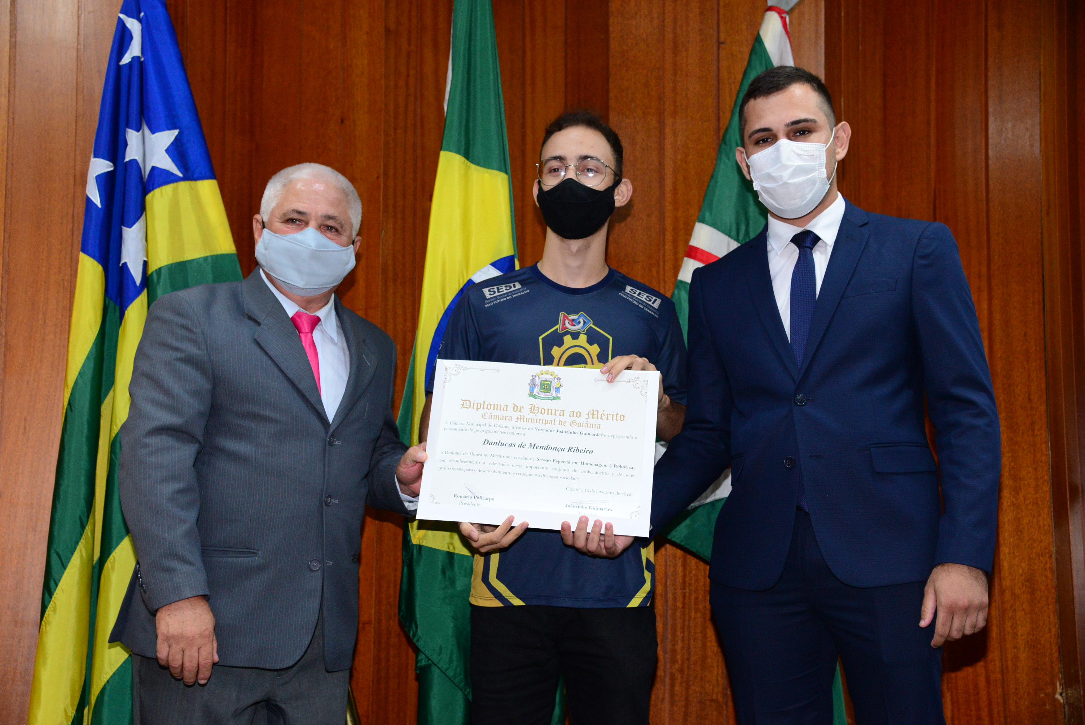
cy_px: 362
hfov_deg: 38.2
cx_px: 542
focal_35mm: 52
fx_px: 1568
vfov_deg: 26.0
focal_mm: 52
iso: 2500
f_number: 4
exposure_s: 1/125
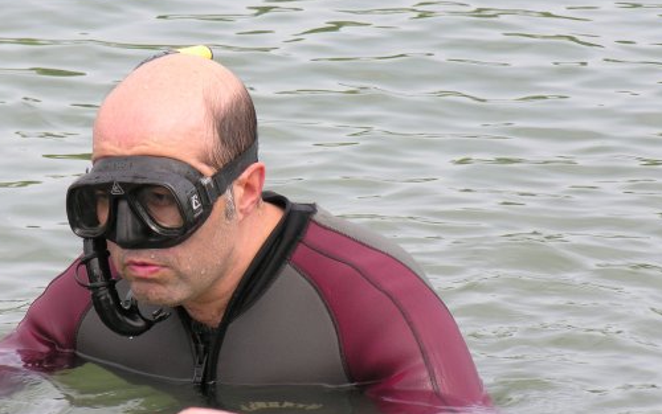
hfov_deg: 4.9
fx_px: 7689
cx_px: 275
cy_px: 237
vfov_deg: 3.1
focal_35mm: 426
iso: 50
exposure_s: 1/127
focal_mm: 80
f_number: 5.6
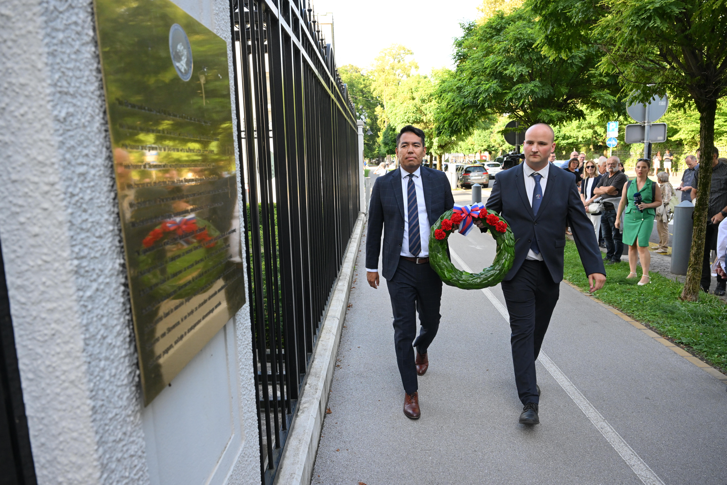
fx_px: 485
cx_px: 364
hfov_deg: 73.7
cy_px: 242
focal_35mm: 24
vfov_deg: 53.1
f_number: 5.6
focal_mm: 24
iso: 1600
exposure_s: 1/640
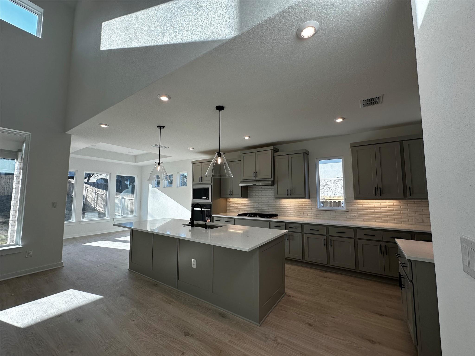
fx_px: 192
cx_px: 238
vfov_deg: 85.7
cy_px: 178
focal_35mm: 14
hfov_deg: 102.1
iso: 40
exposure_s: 1/278
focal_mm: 2.22
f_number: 2.2
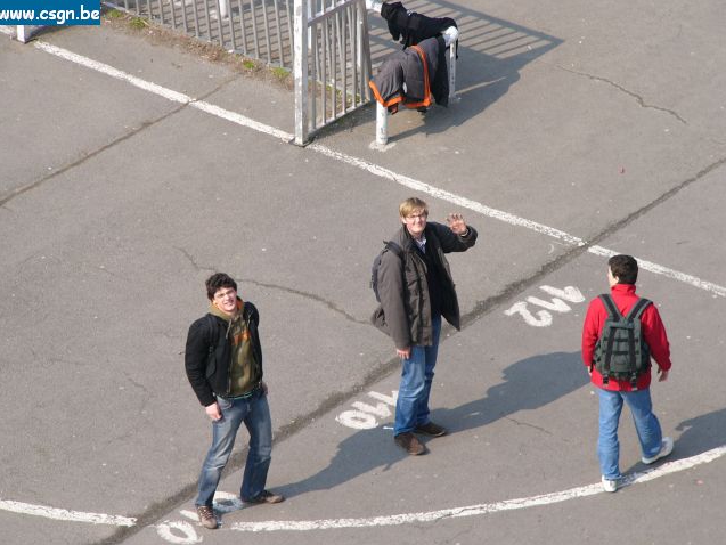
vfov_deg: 6.8
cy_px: 272
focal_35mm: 218
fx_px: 4573
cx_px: 362
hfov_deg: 9.1
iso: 50
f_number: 4
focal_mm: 36.1
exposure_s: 1/400
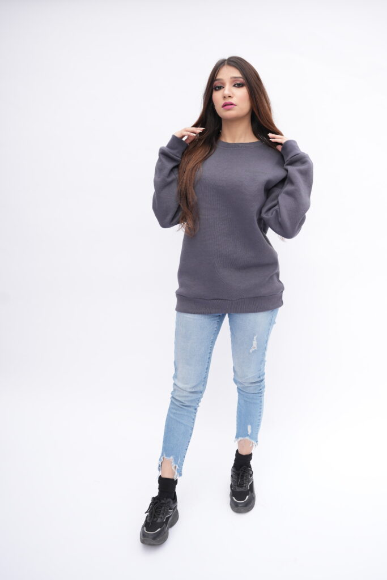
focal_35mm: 35
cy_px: 290
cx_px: 194
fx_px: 564
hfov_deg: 37.9
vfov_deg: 54.4
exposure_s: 1/250
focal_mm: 35
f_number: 4
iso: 200
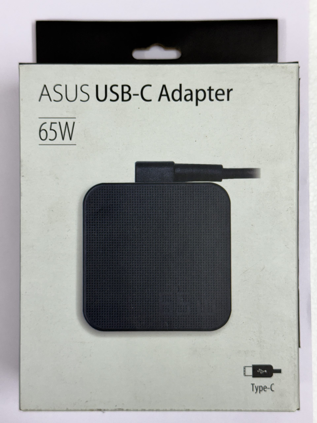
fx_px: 586
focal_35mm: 48
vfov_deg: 39.7
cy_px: 212
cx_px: 158
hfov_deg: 30.3
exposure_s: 1/100
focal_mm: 6.76
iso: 80
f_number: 1.78
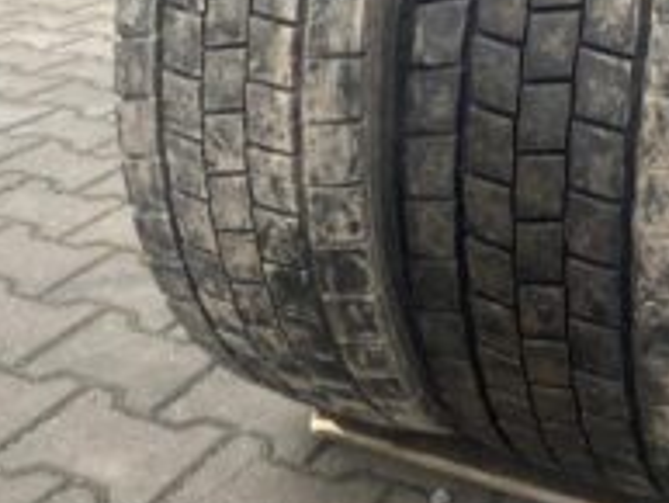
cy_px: 61
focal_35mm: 58
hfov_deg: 32.5
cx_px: 506
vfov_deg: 24.6
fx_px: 1122
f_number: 1.8
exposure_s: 1/122
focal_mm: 4.25
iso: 50
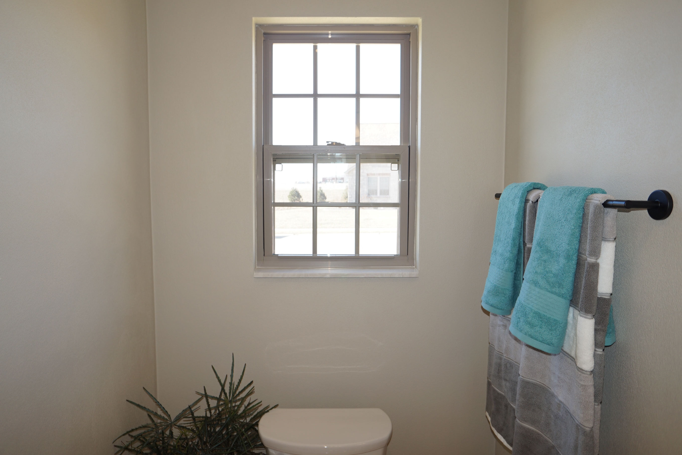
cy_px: 228
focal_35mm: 24
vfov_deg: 53.1
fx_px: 455
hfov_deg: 73.7
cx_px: 341
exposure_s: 1/60
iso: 100
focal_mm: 16
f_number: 4
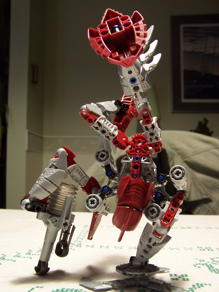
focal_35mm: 38
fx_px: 321
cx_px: 110
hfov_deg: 37.7
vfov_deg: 49.0
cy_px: 146
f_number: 2.8
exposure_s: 1/2
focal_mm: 6.3
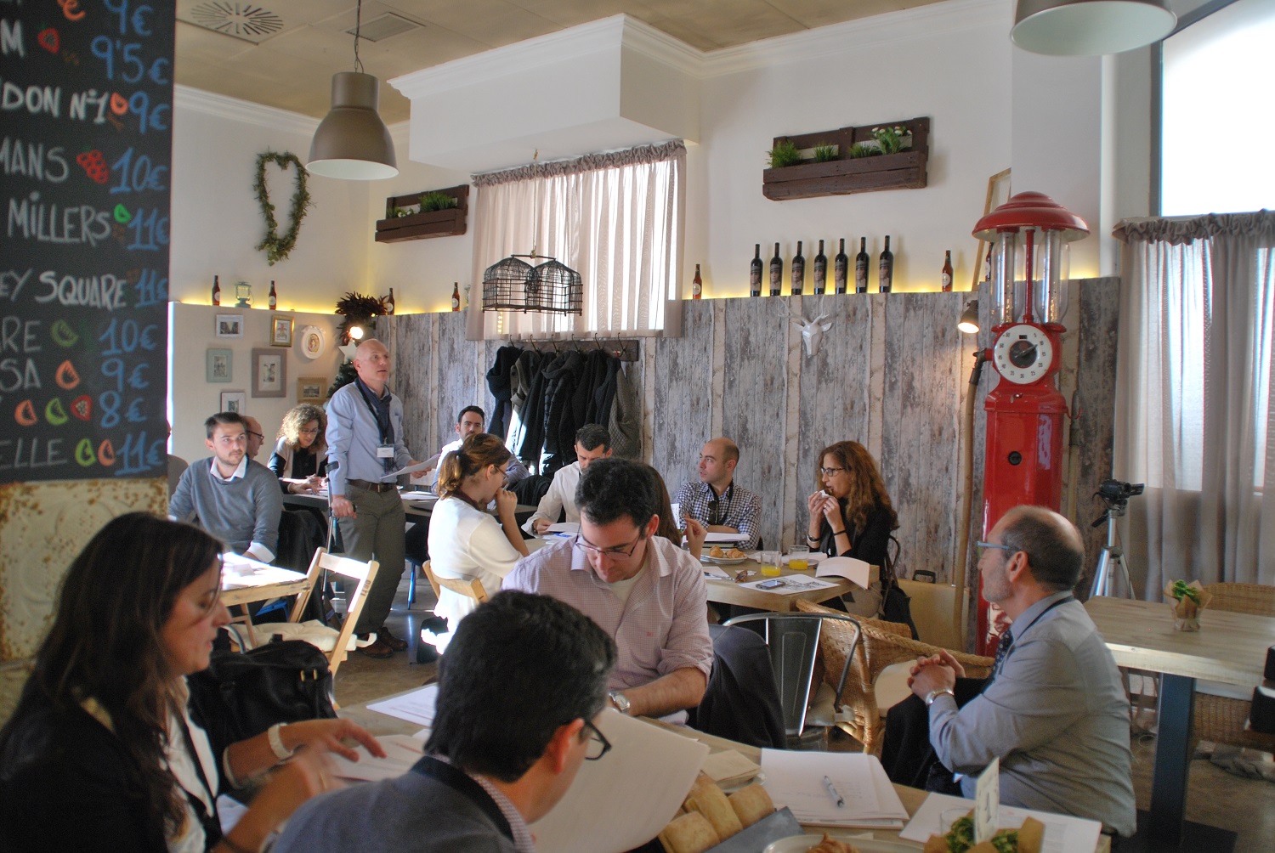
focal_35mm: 27
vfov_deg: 48.0
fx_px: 957
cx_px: 638
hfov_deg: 67.3
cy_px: 426
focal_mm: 18
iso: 250
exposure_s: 1/30
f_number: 3.5
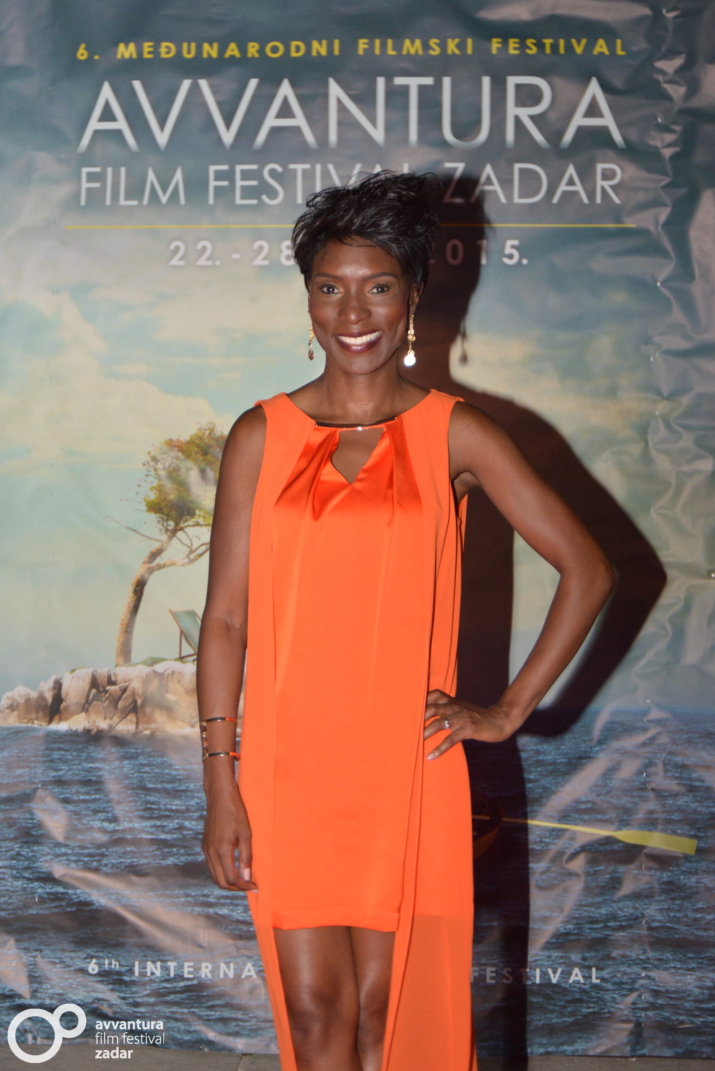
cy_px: 536
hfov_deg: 17.5
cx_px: 358
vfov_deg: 26.0
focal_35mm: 78
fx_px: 2322
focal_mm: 78
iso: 2000
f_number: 5.3
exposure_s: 1/200
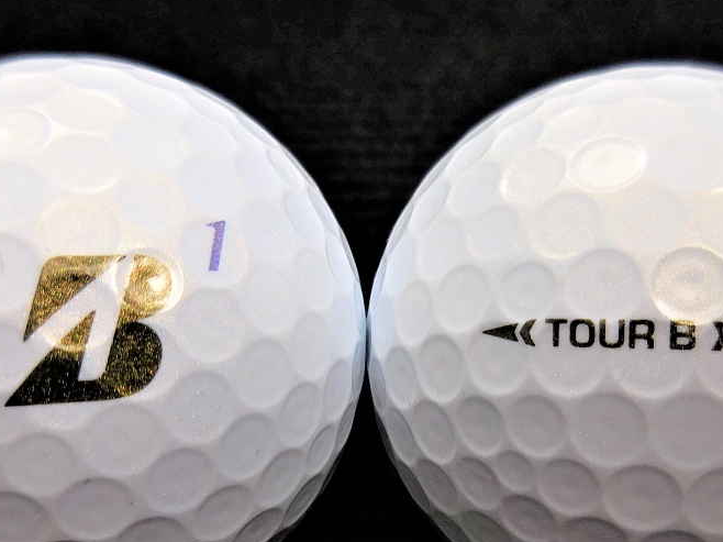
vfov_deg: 37.5
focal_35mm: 38
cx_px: 381
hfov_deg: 49.0
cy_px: 334
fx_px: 793
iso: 125
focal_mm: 4.5
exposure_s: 1/100
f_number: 3.3
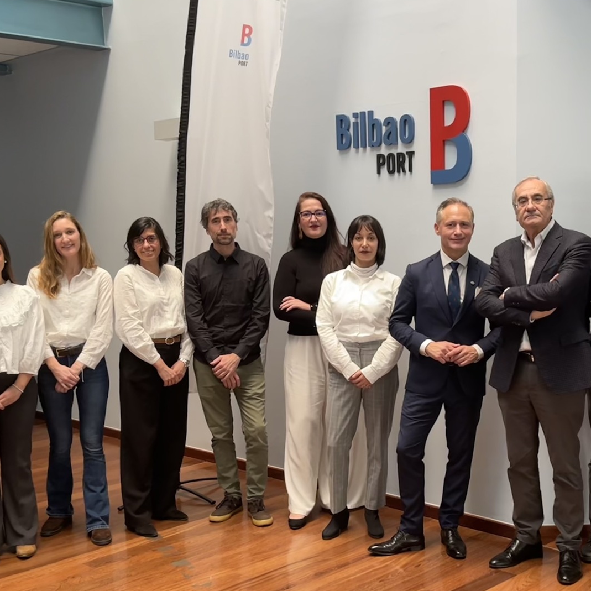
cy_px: 360
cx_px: 386
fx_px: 811
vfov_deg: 39.8
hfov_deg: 39.6
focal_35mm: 42
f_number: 1.6
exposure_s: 1/111
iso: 125
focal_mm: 5.1
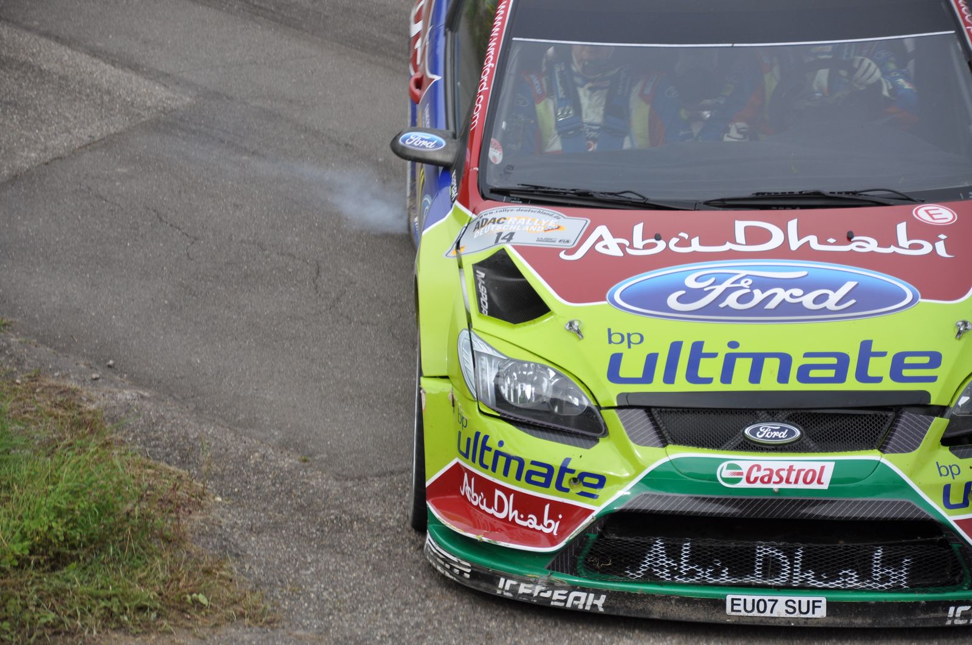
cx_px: 486
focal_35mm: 158
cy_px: 322
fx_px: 4246
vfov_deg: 8.7
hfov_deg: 13.1
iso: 200
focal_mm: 105
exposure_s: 1/500
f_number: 5.6
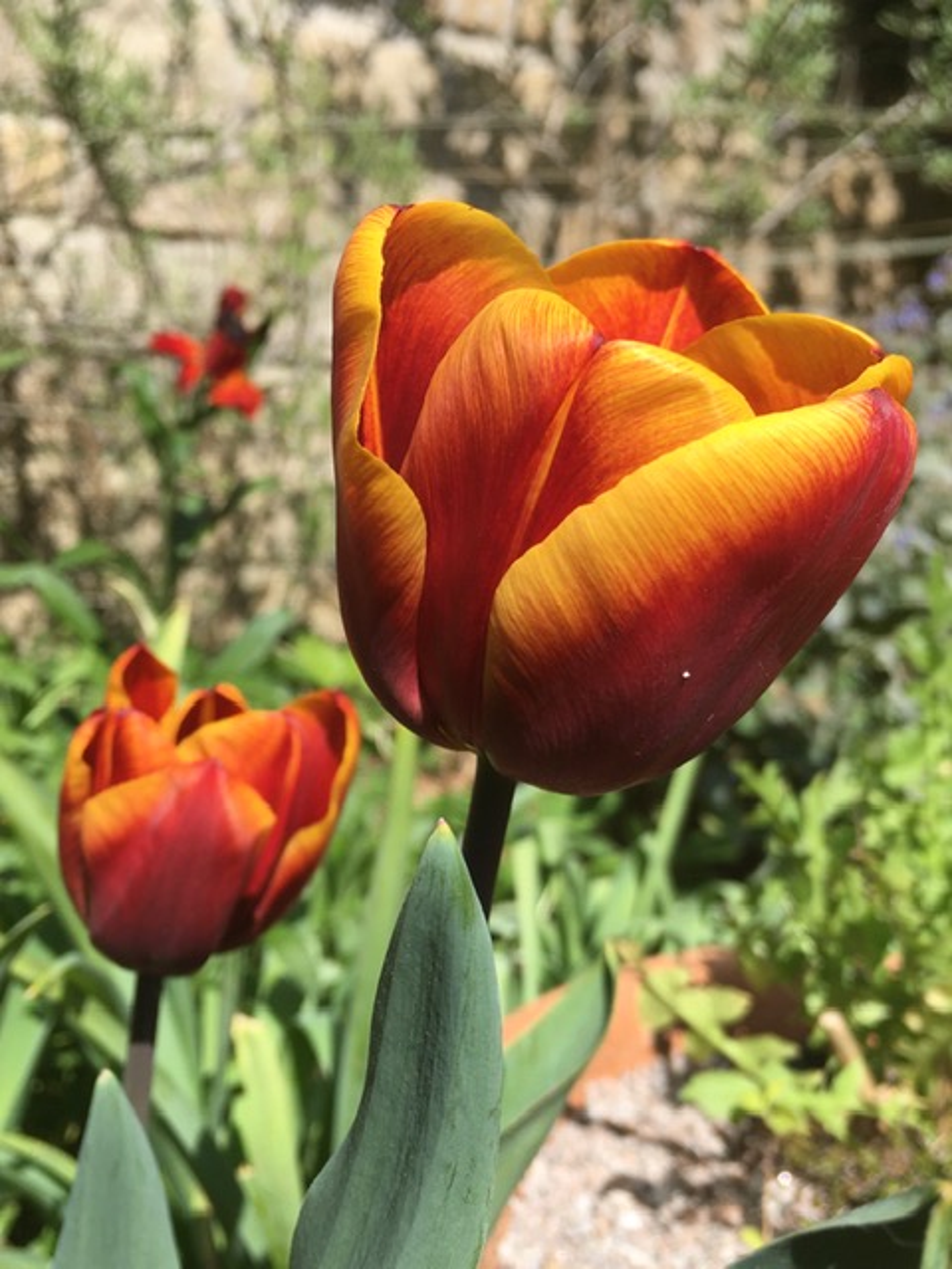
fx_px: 1063
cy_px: 634
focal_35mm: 29
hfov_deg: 48.2
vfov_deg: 61.7
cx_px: 476
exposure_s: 1/1040
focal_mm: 4.15
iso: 25
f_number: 2.2
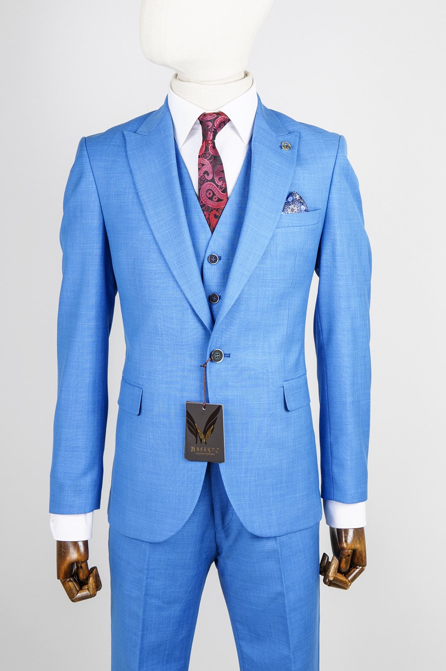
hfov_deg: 23.7
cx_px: 239
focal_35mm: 57
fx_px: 1061
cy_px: 300
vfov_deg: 35.1
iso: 100
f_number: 11
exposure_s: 1/125
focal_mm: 30
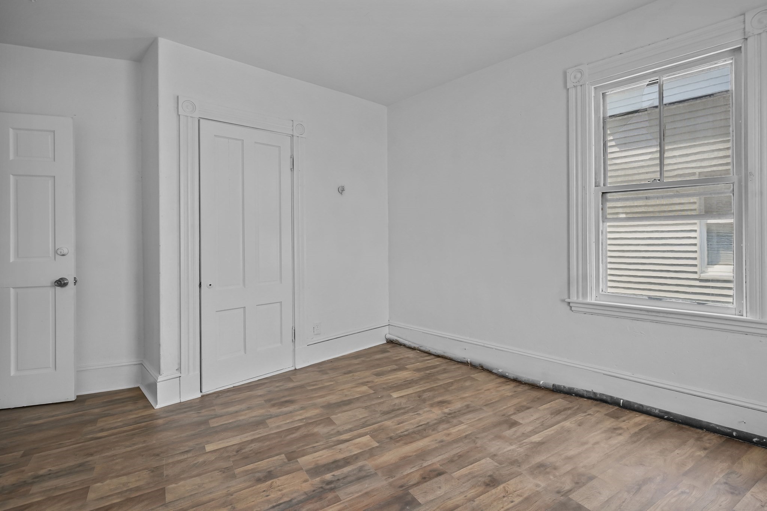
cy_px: 256
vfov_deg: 70.4
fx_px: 362
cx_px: 384
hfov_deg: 93.3
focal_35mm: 17
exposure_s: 1/20
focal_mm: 17
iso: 320
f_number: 6.3
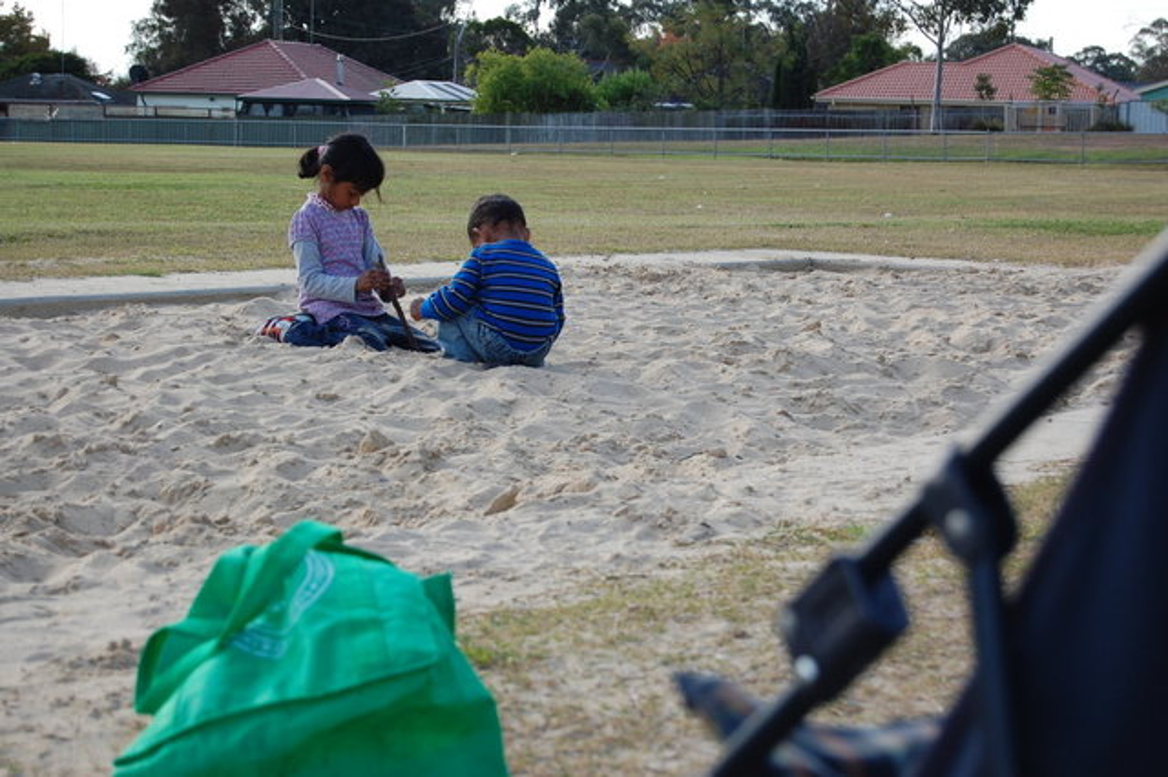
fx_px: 2675
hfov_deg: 24.6
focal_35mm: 82
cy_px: 388
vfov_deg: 16.5
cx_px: 584
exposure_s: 1/200
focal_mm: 55
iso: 200
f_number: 7.1
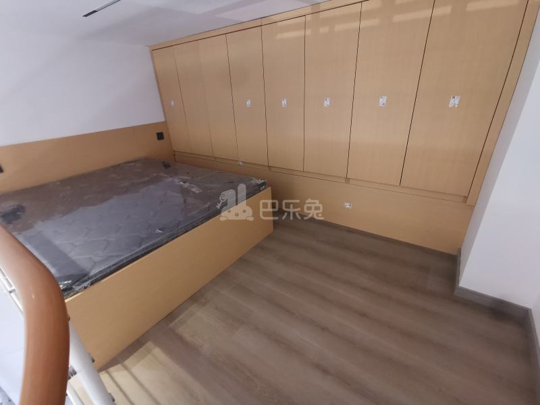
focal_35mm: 16
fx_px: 250
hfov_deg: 94.5
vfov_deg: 78.1
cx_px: 270
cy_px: 202
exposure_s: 1/33.3
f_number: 2.2
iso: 200
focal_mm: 2.35
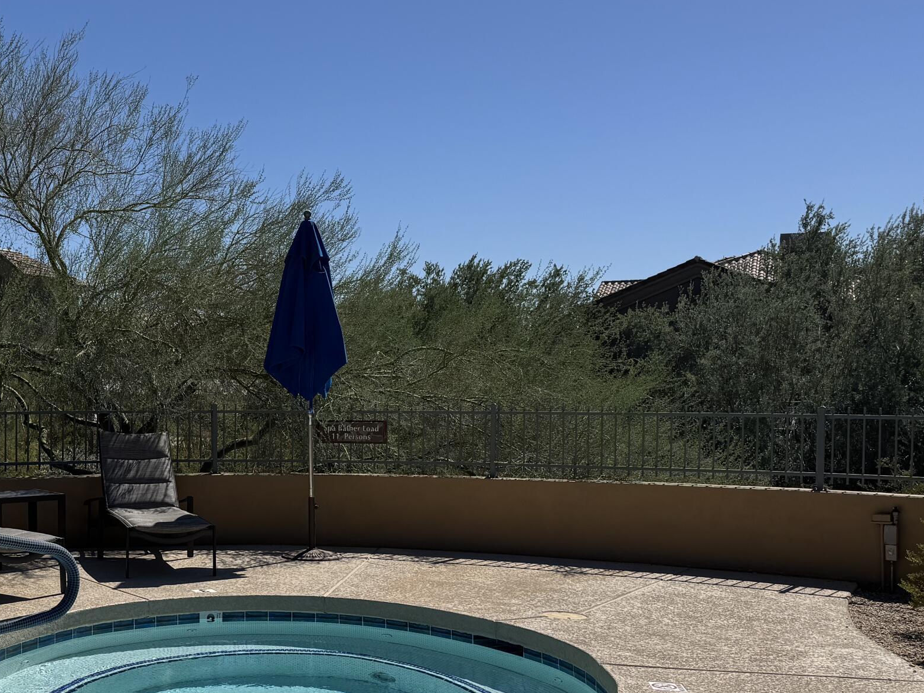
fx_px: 1228
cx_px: 169
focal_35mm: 46
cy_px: 414
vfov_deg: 31.4
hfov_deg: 39.4
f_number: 1.78
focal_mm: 6.76
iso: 80
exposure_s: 1/7937
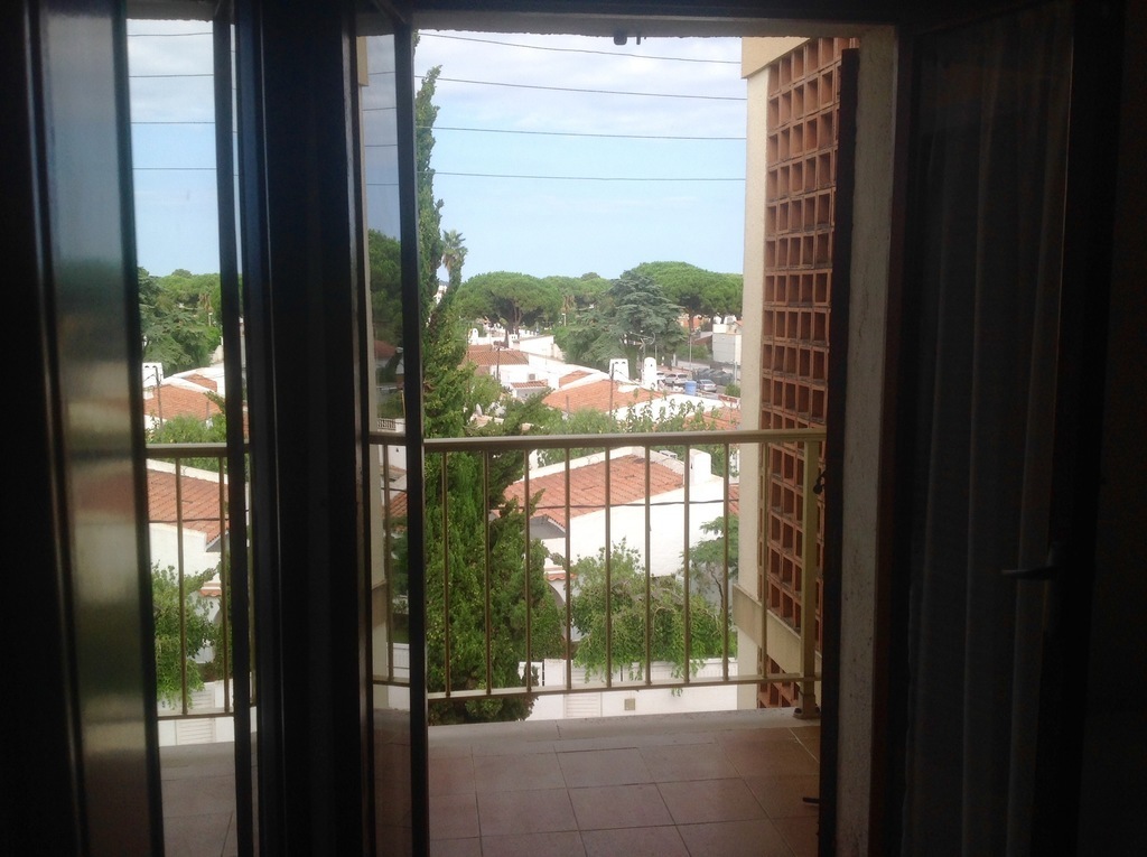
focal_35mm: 35
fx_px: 1158
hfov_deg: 52.7
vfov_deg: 40.6
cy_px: 428
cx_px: 574
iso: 50
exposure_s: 1/796
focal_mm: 4.28
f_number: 2.4
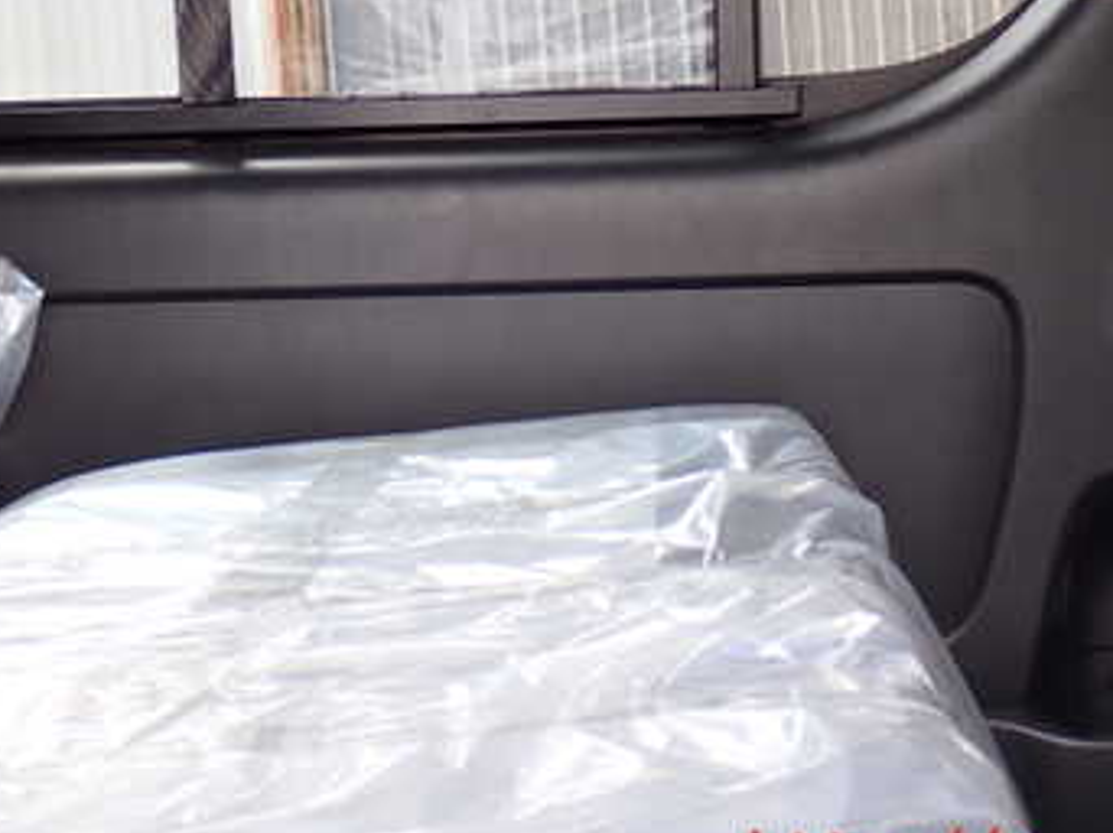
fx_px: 2313
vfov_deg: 20.2
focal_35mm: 72
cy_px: 172
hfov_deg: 27.0
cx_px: 508
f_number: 2.8
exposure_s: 1/80
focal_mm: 7.31
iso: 100
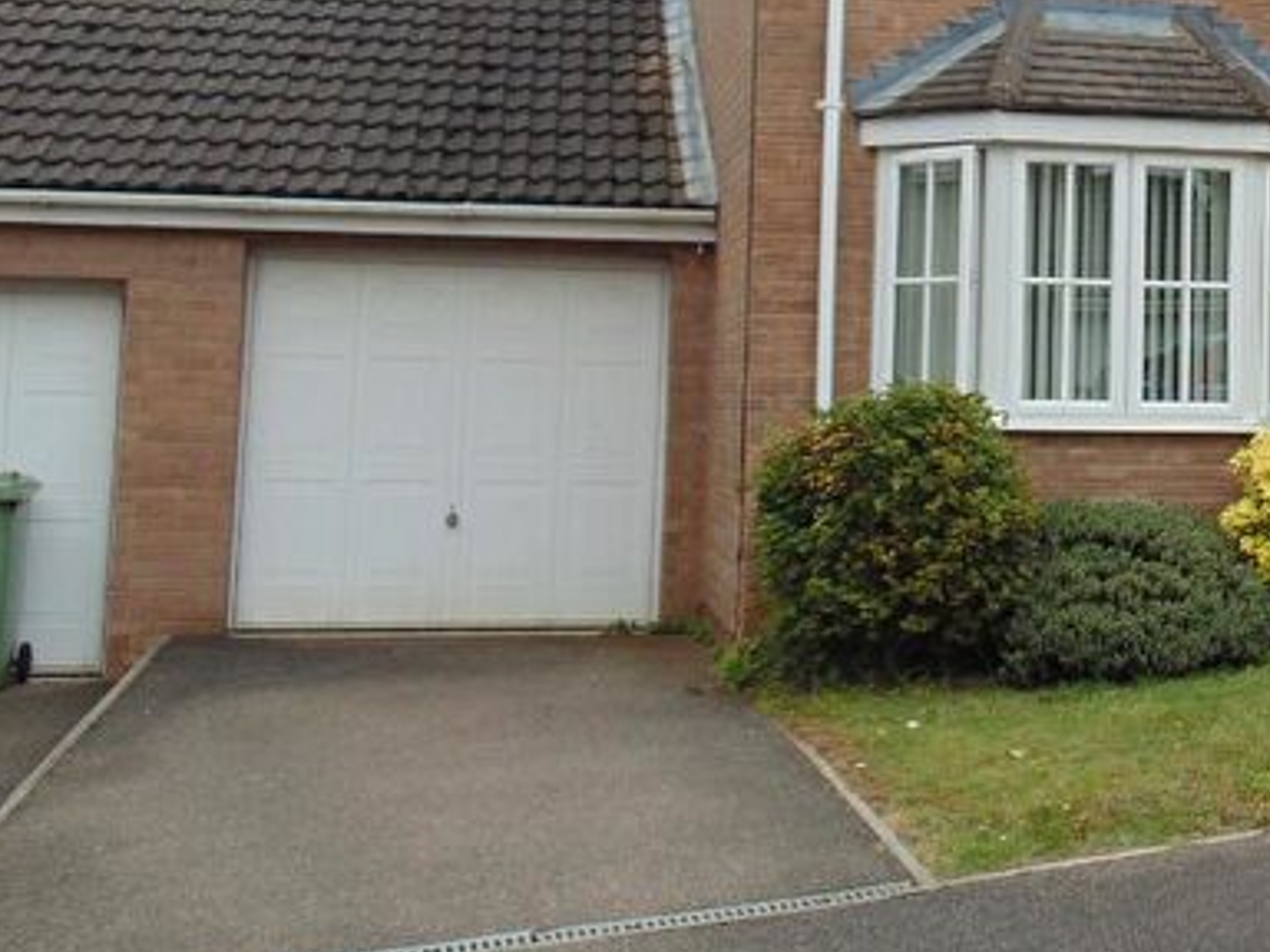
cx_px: 1131
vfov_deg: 23.2
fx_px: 2275
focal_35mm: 62
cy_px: 154
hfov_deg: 29.9
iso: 80
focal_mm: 6.2
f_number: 3.4
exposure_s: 1/400
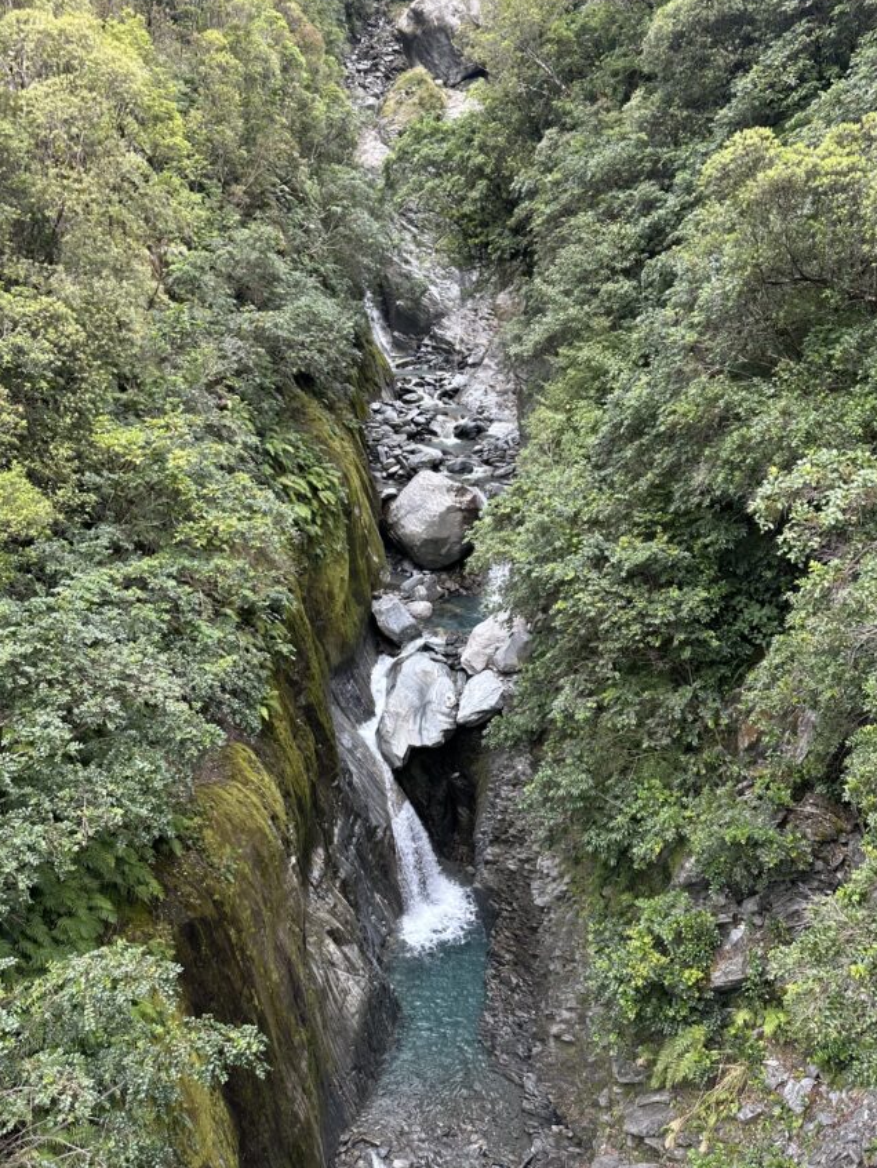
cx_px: 440
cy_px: 509
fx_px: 979
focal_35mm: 29
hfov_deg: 48.3
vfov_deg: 61.4
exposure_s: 1/176
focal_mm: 6.86
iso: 64
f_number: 1.78
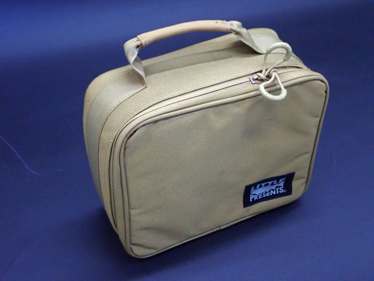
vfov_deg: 27.5
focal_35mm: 53
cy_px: 140
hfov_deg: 36.2
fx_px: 573
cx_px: 187
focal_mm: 9.61
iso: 800
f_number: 3.4
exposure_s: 1/40
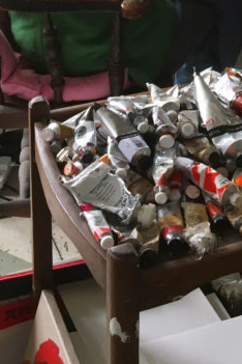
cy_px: -96
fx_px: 887
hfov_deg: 15.4
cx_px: 211
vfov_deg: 21.2
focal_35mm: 88
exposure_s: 1/33
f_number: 2.2
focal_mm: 4.15
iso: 64
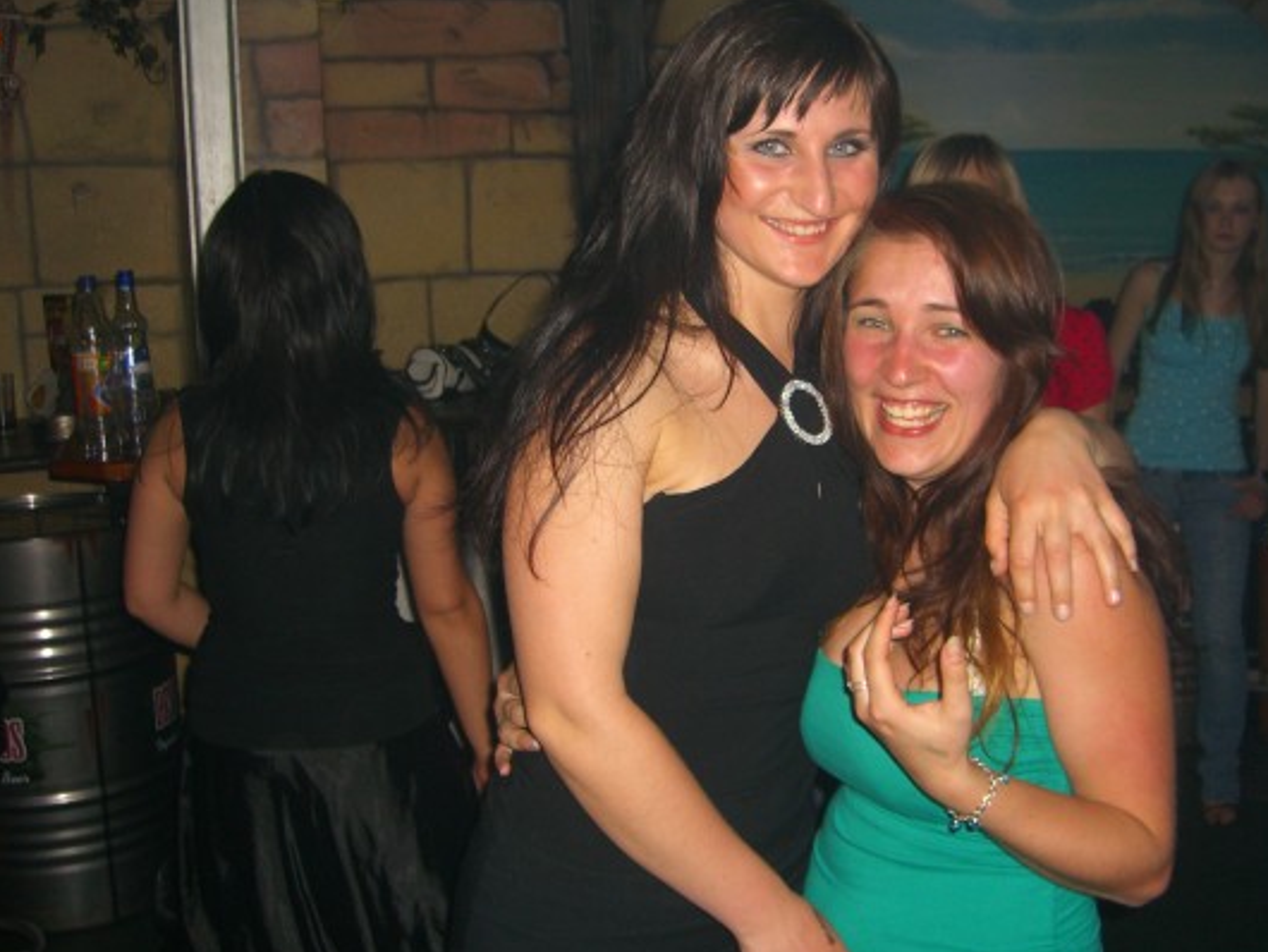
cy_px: 447
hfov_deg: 43.7
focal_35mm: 43
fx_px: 1576
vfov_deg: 33.6
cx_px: 713
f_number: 2.8
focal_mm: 7.9
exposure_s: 1/60
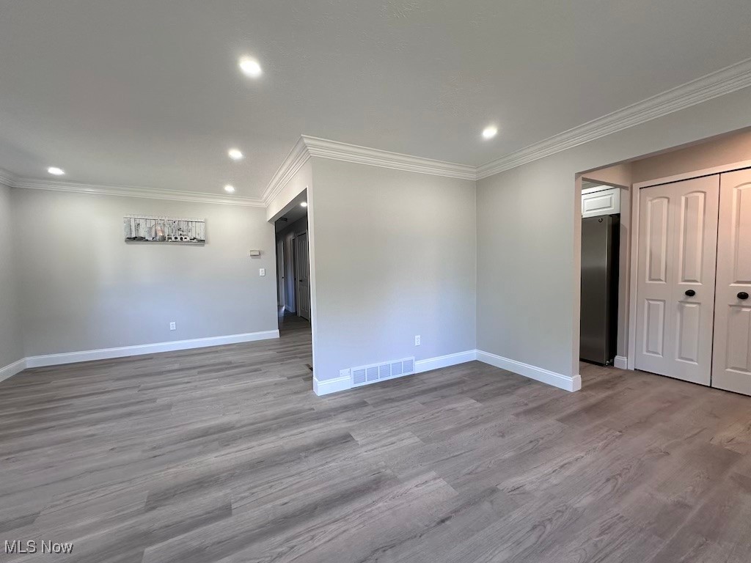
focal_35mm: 14
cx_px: 376
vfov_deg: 85.7
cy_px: 282
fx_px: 304
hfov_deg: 102.1
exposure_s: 1/120
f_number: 2.2
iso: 160
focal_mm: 2.22
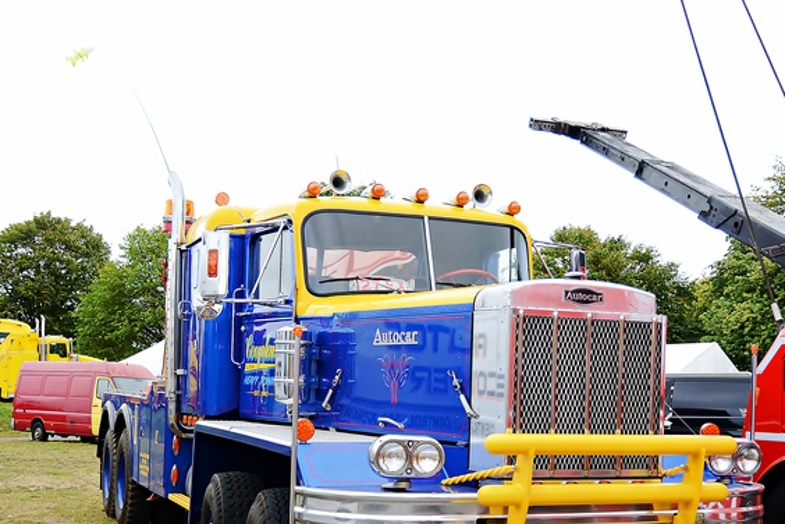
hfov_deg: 38.9
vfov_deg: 26.3
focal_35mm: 51
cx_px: 387
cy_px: 351
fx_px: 1112
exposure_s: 1/400
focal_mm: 24
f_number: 3.2
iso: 100
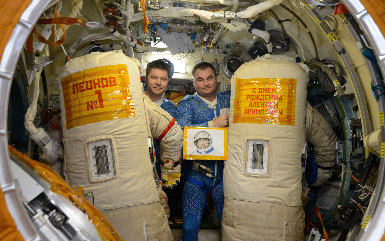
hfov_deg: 54.0
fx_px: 378
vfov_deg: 35.3
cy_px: 116
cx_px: 193
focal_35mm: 36
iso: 1400
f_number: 7.1
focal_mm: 35
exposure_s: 1/60
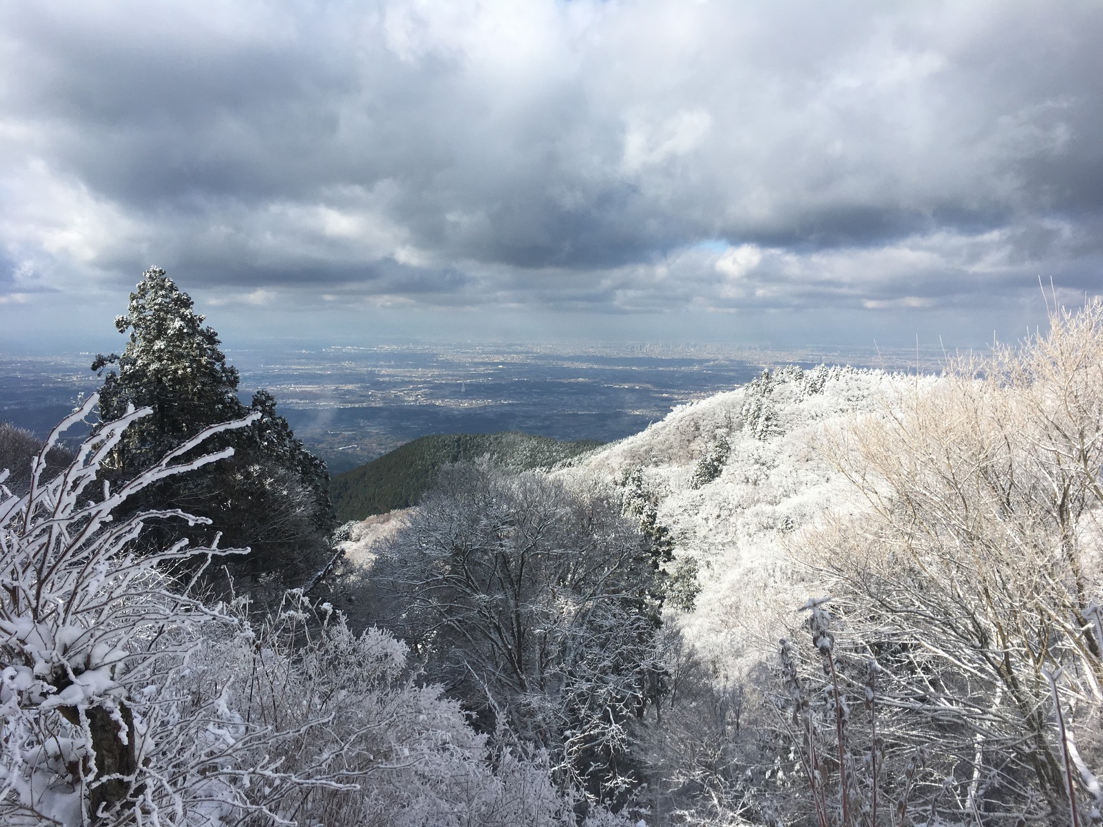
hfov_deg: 61.7
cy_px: 414
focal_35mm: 29
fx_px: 924
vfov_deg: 48.2
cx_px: 552
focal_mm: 4.15
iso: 25
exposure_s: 1/1972
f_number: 2.2
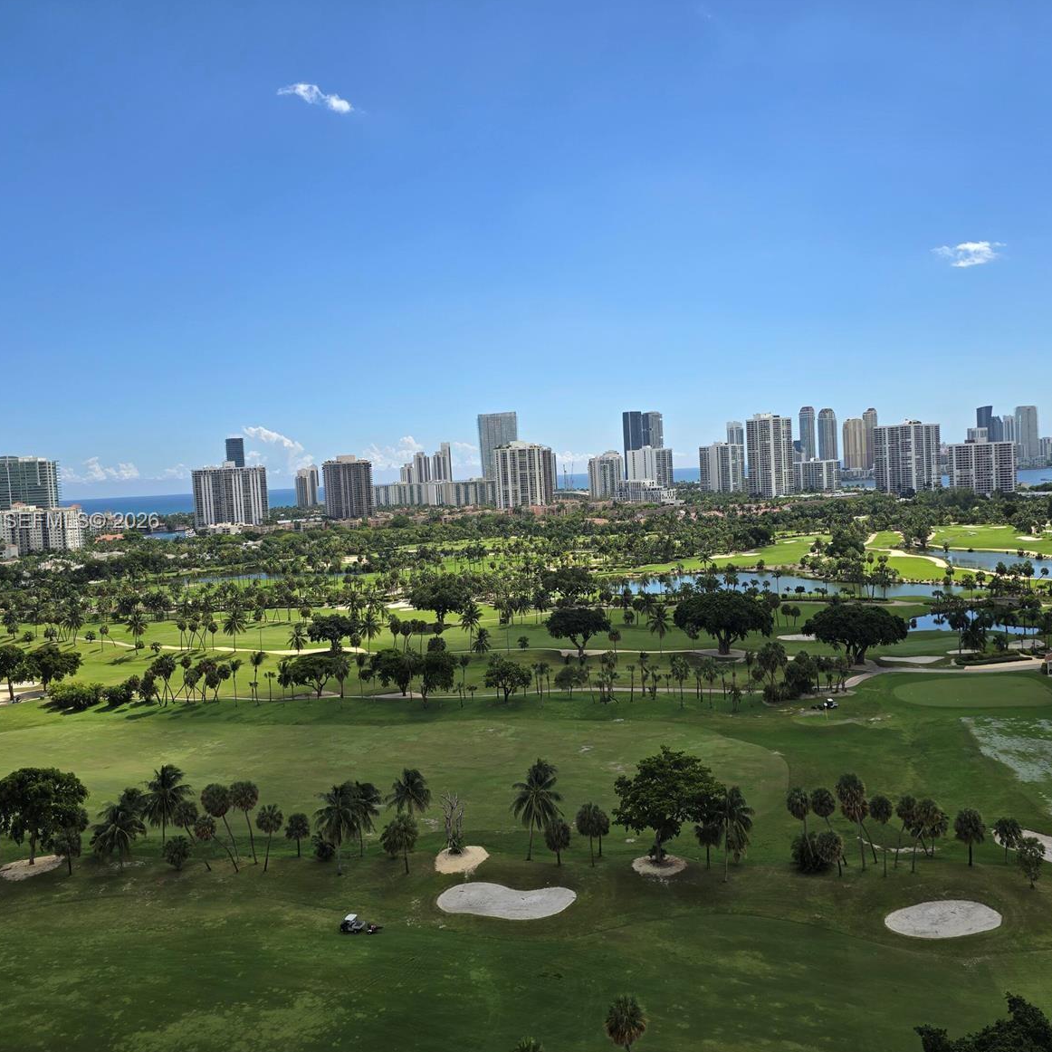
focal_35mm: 28
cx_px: 602
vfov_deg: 57.3
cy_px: 522
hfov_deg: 57.1
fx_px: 963
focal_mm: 6.3
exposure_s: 1/1070
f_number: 1.7
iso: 12
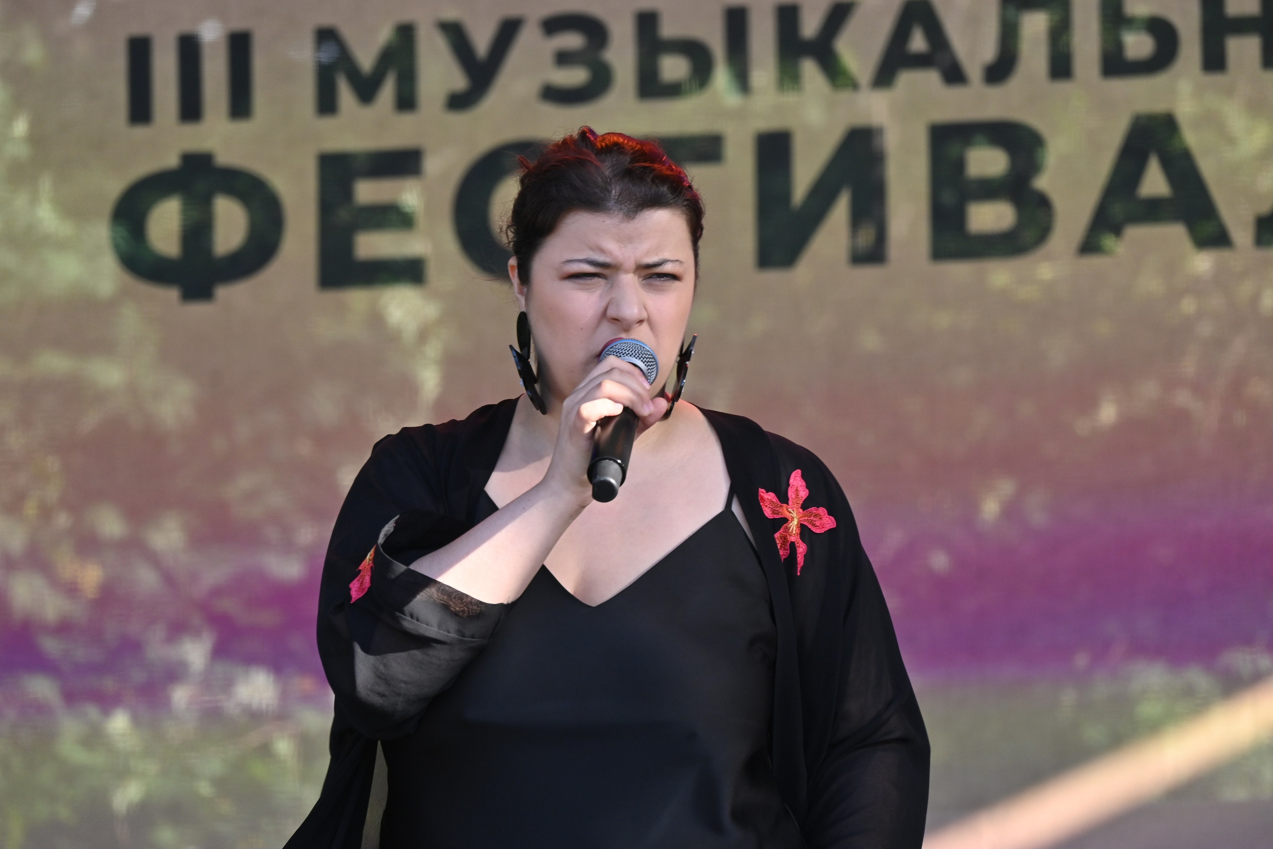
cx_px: 636
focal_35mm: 375
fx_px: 13260
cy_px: 424
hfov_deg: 5.5
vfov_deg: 3.7
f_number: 8
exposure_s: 1/250
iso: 400
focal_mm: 250
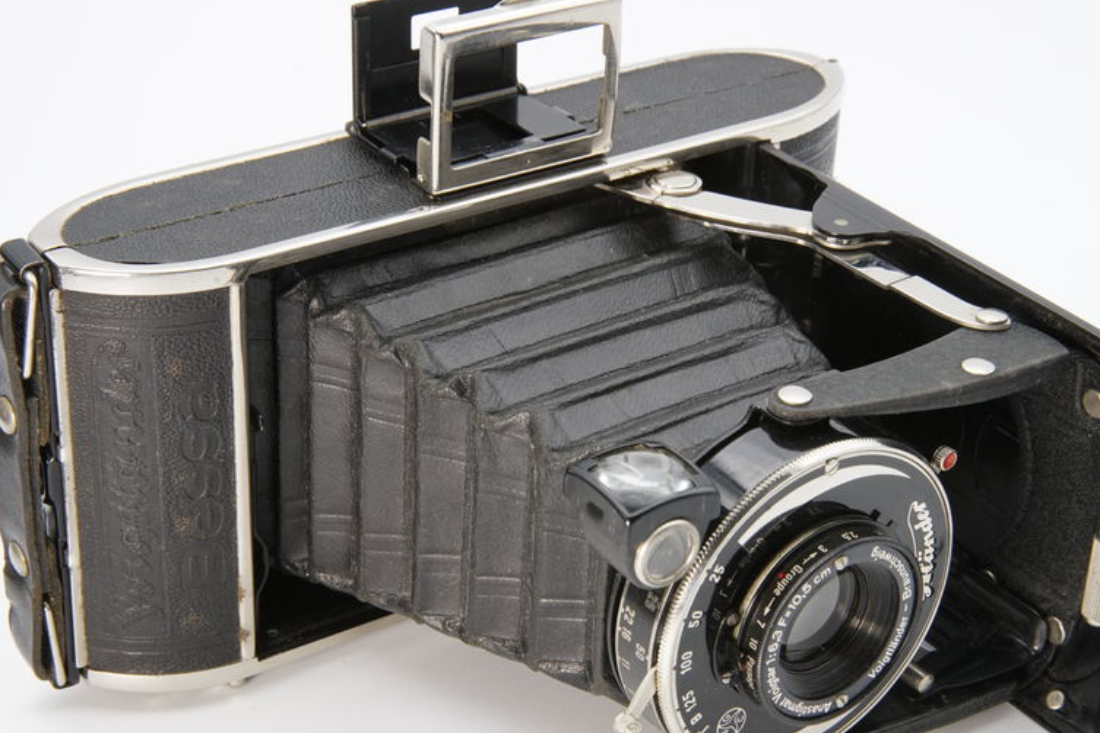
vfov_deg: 14.7
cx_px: 592
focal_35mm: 93
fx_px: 2841
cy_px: 408
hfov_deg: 21.9
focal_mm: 70
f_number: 20
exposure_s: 1/80
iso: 2000
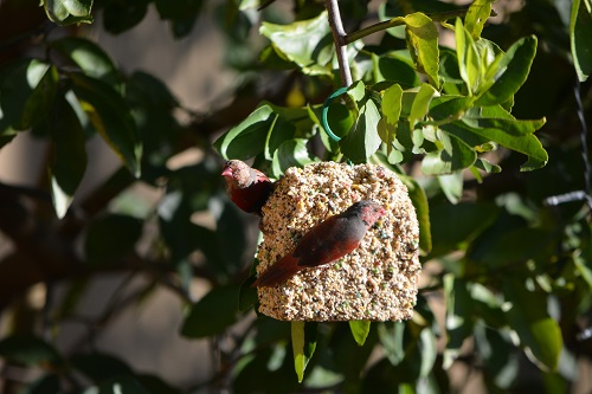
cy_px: 197
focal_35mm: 450
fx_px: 7397
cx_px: 296
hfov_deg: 4.6
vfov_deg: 3.1
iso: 720
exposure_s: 1/1000
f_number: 5.6
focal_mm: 300
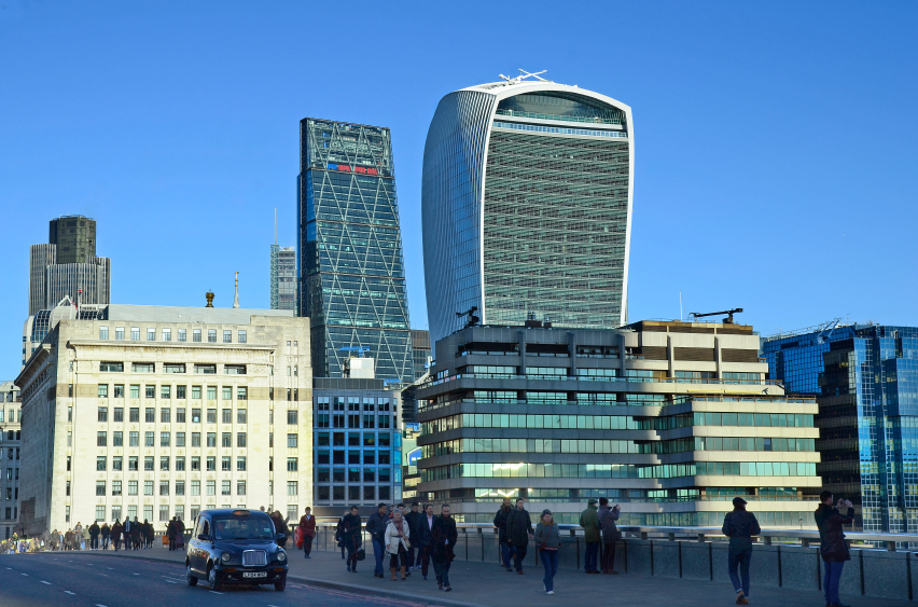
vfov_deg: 20.5
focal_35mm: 66
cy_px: 304
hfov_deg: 30.6
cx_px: 459
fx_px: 1678
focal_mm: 44
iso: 100
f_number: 8
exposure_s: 1/250
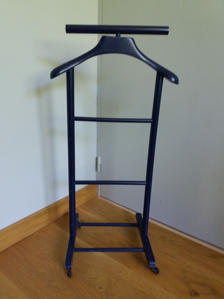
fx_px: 242
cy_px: 150
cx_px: 112
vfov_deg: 63.4
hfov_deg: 49.7
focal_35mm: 28
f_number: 1.9
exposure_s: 1/20
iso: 160
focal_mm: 3.7
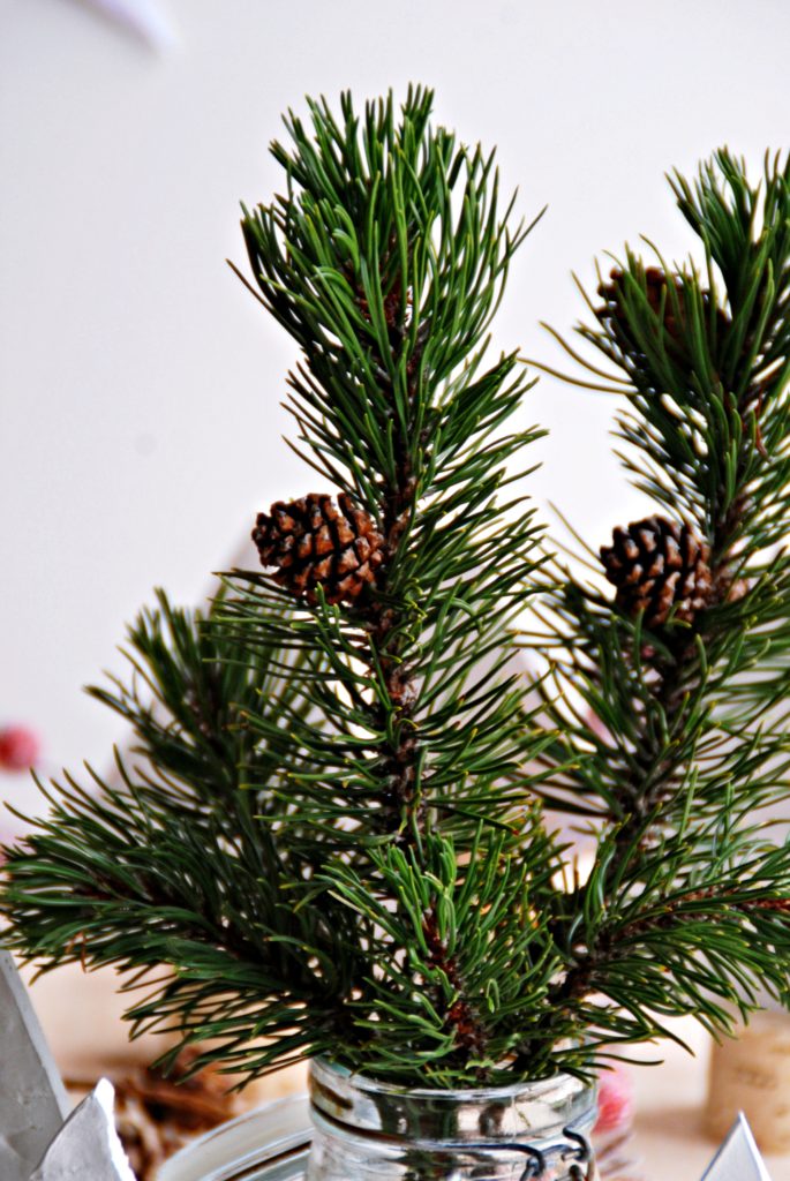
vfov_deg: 11.0
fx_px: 6157
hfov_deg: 7.3
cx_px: 395
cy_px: 590
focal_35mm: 188
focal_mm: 125
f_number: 6
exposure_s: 1/50
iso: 400
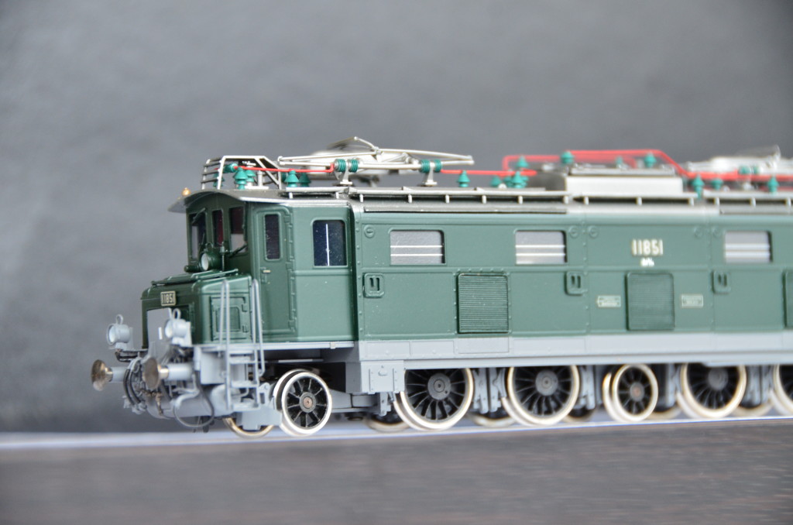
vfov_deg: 8.1
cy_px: 262
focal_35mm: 168
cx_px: 396
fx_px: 3693
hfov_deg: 12.3
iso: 800
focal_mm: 112
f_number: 6.3
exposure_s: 1/20
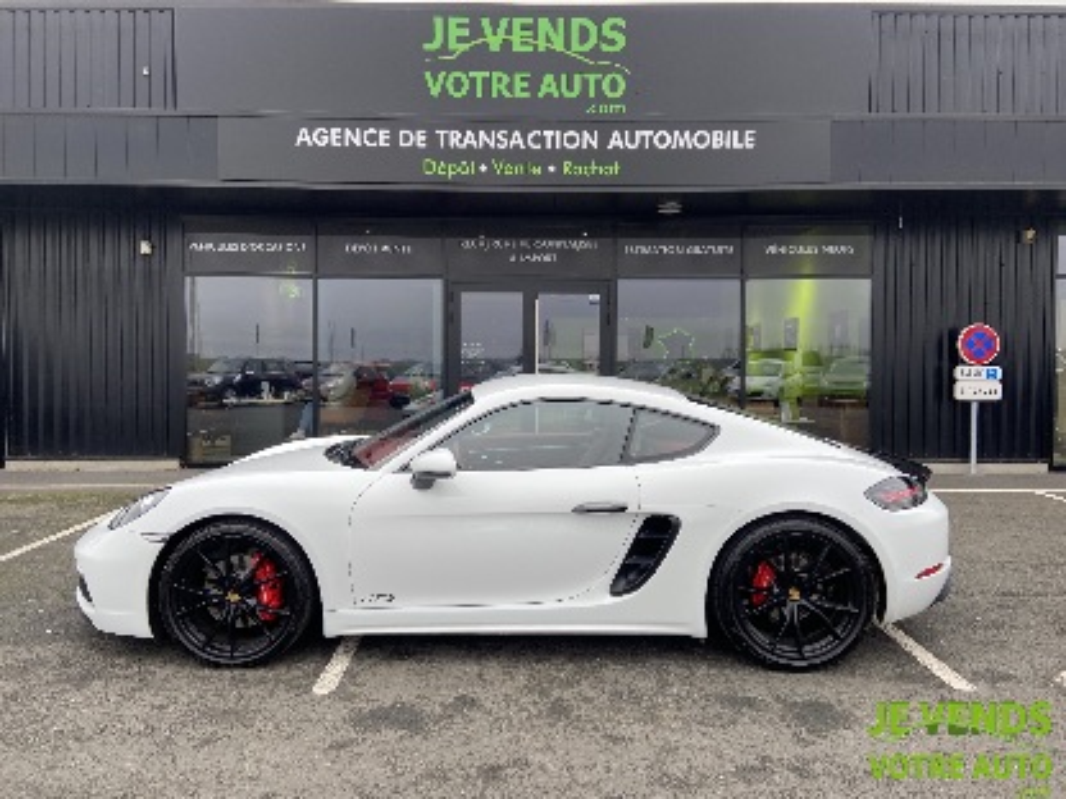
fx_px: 801
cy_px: 400
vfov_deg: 53.1
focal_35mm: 26
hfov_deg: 67.3
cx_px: 533
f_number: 1.8
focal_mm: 4.25
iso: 40
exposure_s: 1/121
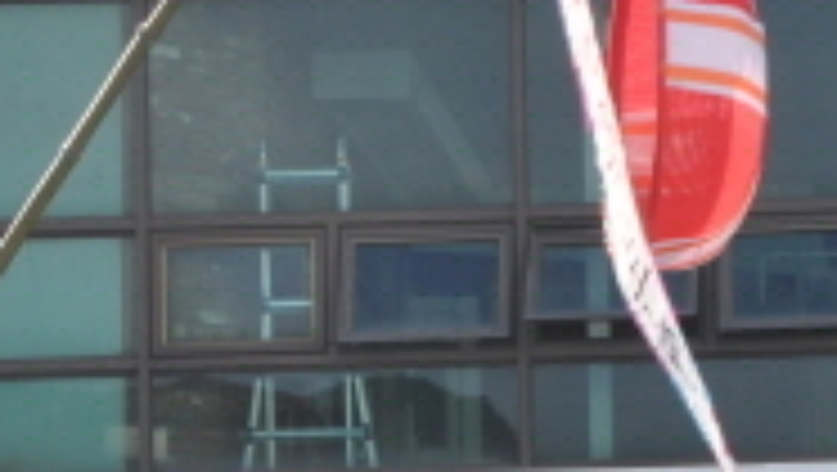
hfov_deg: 9.2
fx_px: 5087
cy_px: 515
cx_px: 1246
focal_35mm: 229
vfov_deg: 5.3
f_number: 11
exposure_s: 1/125
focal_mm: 34
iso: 200
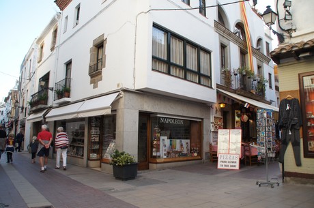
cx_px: 157
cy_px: 104
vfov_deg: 47.8
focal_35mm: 27
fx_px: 235
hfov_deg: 67.5
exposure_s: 1/60
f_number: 5.6
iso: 100
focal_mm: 18
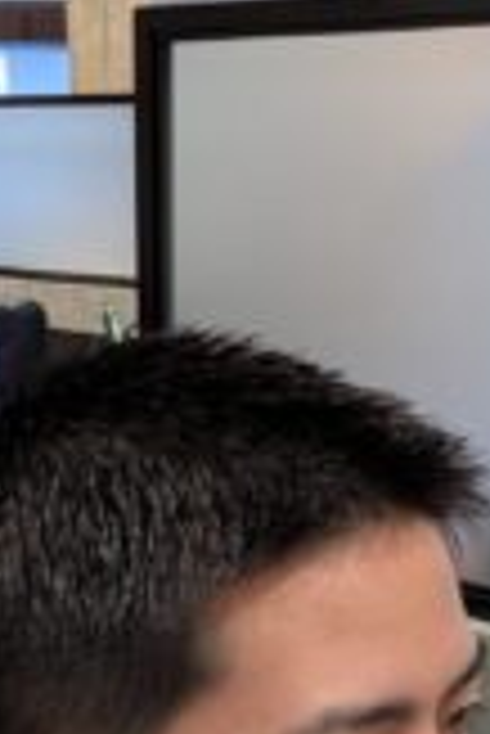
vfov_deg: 28.0
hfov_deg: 19.8
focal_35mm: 69
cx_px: 220
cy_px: 675
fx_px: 1406
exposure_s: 1/60
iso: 77
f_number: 1.7
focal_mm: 4.53
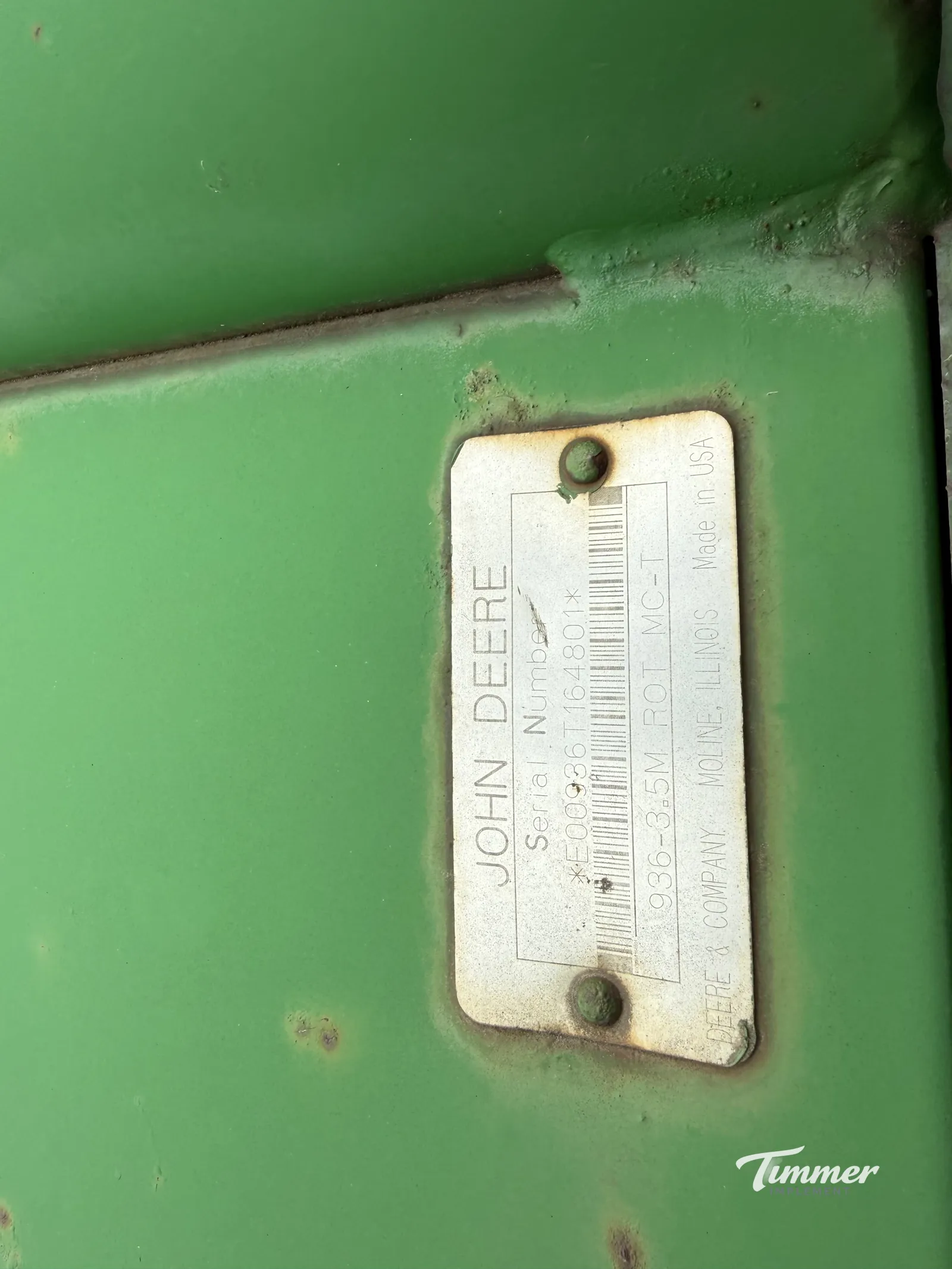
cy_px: 634
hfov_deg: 56.8
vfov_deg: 71.6
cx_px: 476
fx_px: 880
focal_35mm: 24
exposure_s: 1/894
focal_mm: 2.22
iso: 40
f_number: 2.2
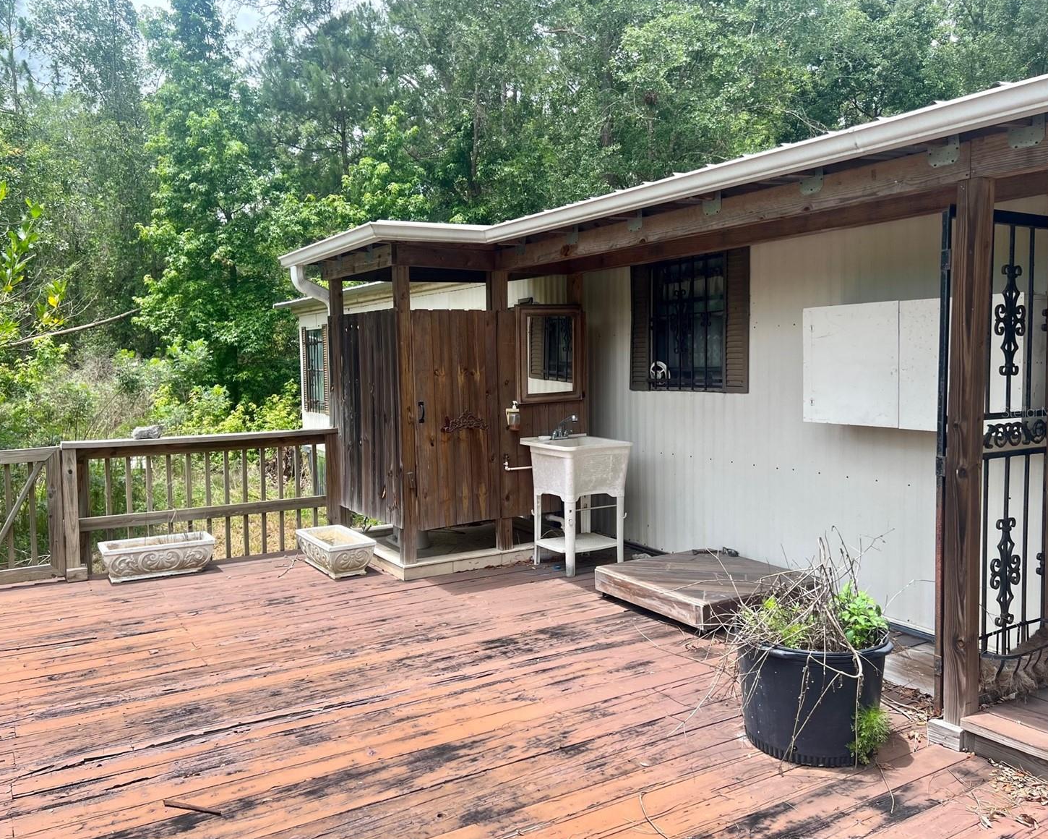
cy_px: 412
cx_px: 491
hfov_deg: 62.2
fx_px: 868
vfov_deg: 51.5
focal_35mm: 28
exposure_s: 1/1147
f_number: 1.5
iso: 50
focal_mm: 5.7
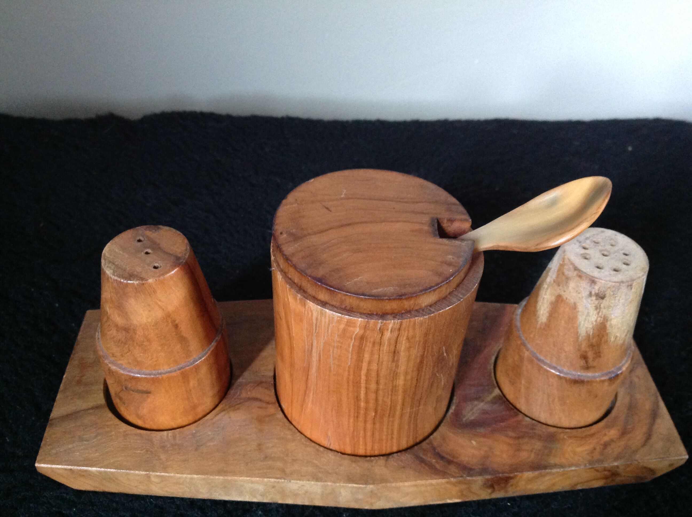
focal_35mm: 35
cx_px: 346
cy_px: 258
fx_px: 699
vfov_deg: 40.6
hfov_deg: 52.7
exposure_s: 1/15
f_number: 2.4
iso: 400
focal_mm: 4.28
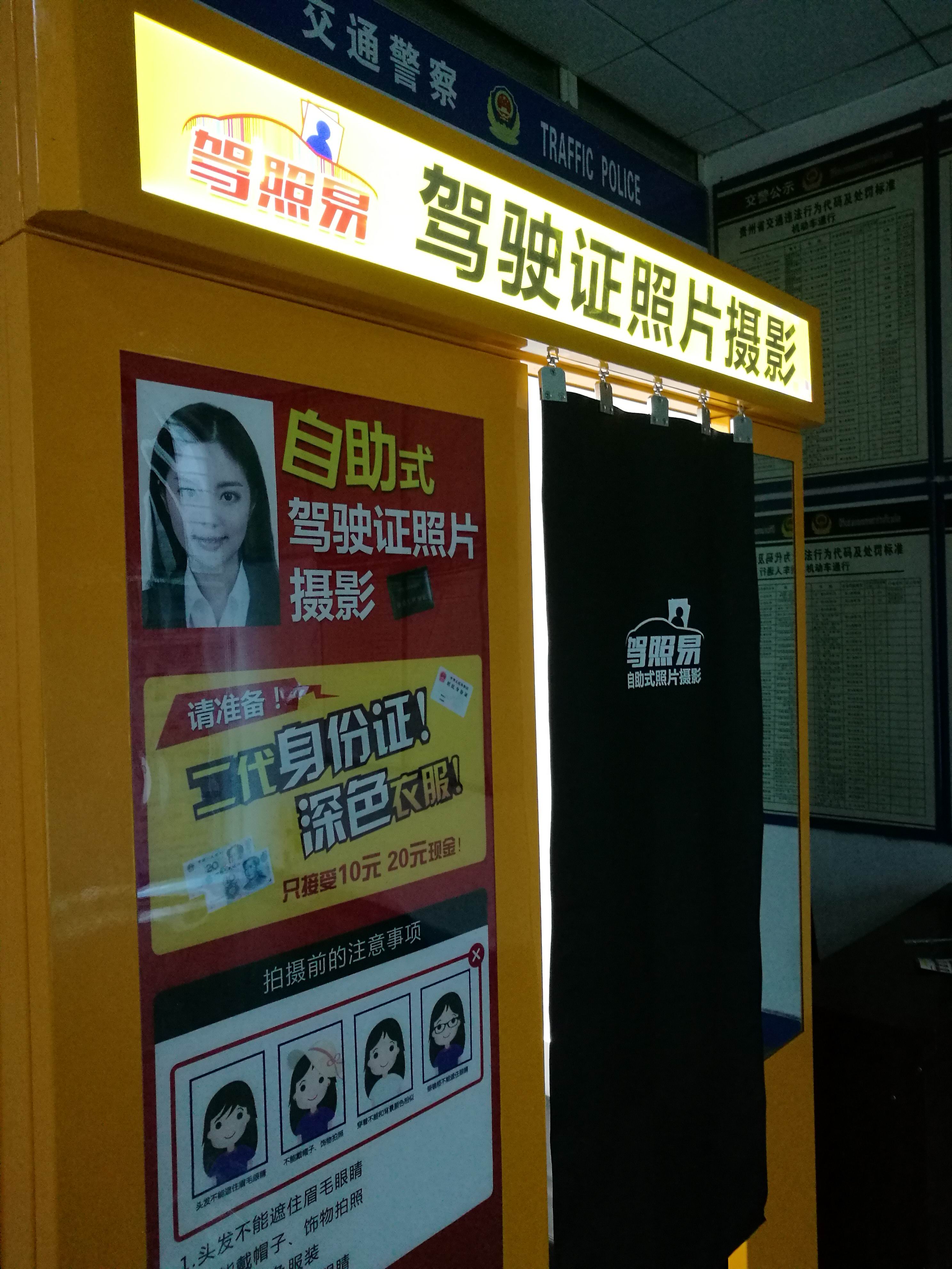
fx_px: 990
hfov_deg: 51.4
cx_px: 476
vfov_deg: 65.3
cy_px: 634
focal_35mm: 27
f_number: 2.2
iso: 400
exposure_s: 1/100
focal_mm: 4.5
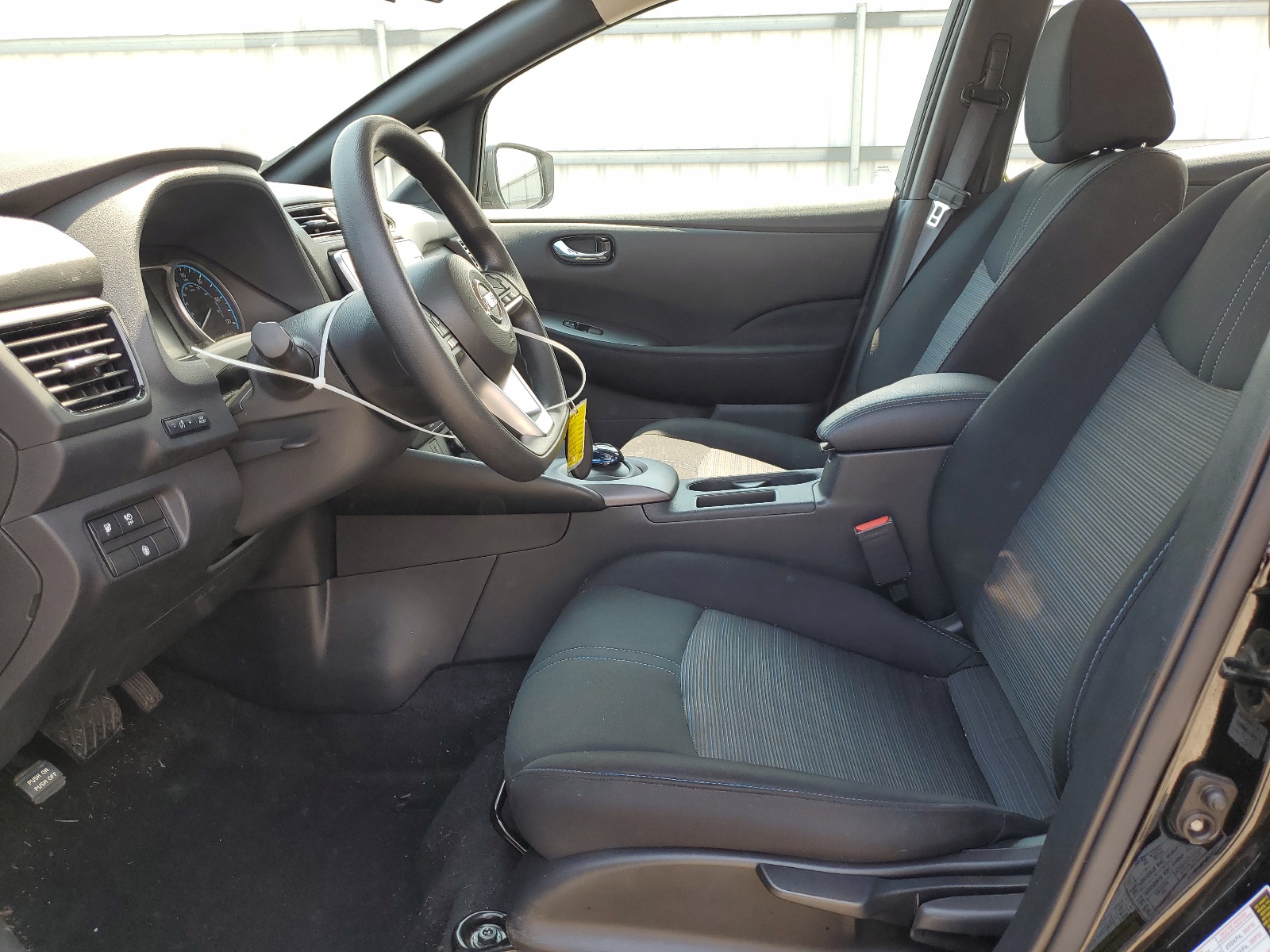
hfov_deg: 67.3
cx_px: 635
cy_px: 476
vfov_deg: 53.1
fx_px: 954
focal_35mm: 26
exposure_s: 1/270
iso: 50
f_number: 1.5
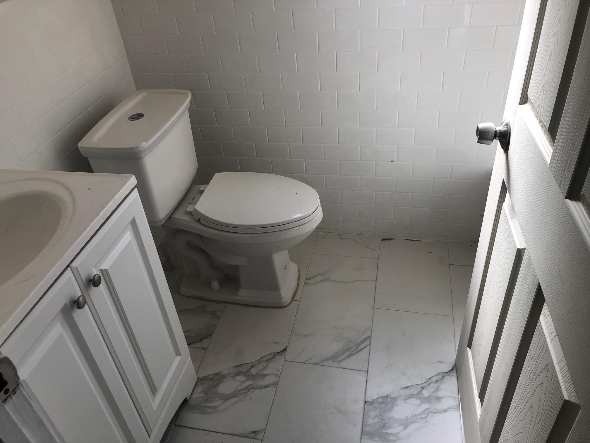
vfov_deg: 49.7
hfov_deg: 63.4
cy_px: 222
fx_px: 477
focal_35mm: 28
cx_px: 295
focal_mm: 3.99
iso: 20
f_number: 1.8
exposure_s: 1/267
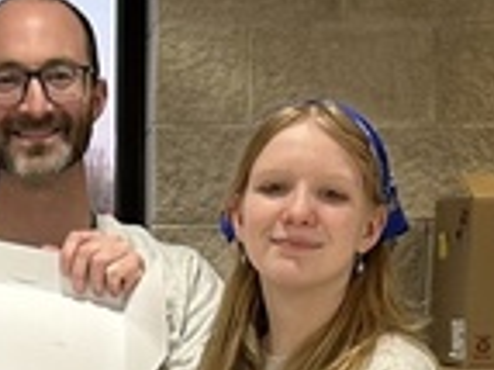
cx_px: 62
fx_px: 2652
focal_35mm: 186
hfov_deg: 10.6
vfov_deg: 7.4
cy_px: 916
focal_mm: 5.7
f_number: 1.5
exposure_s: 1/60
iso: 64
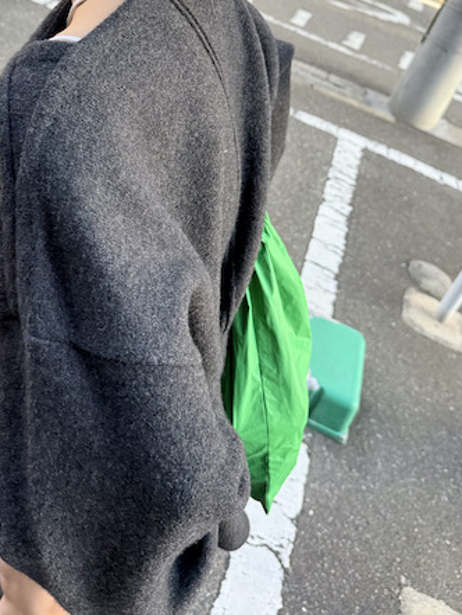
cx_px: 198
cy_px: 145
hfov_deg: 37.7
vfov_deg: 46.9
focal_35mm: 38
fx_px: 676
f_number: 1.78
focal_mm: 6.76
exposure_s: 1/185
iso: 80
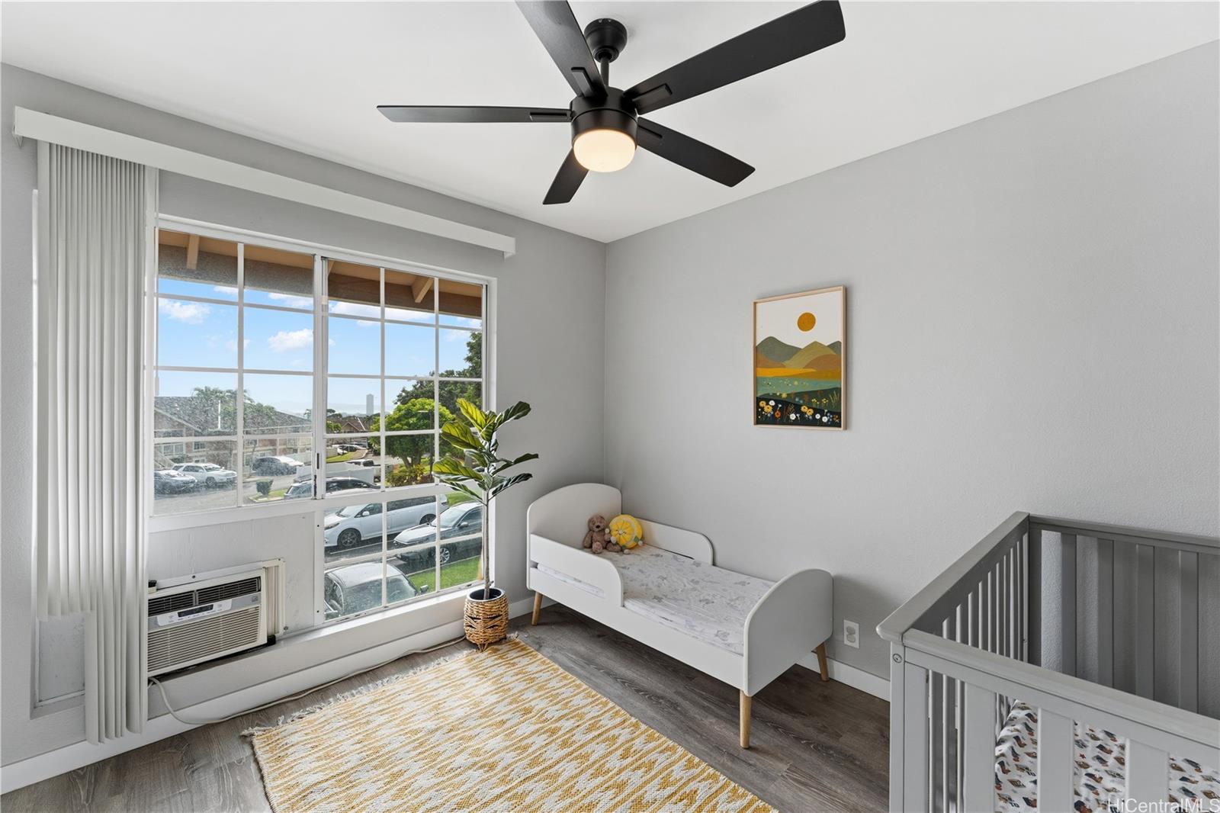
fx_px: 474
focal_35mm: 14
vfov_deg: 81.2
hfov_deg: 104.3
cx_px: 610
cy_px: 406
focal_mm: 14
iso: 200
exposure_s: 1/250
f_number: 9
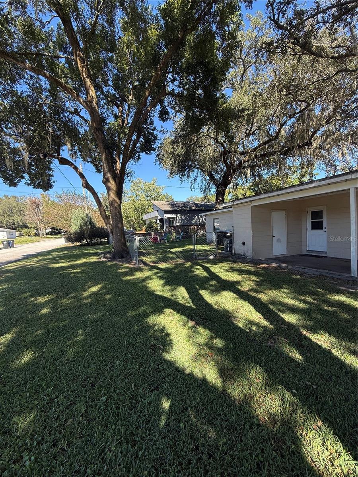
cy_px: 238
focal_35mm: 14
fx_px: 193
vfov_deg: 102.1
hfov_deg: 85.7
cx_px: 179
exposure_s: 1/494
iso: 64
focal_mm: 2.22
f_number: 2.2
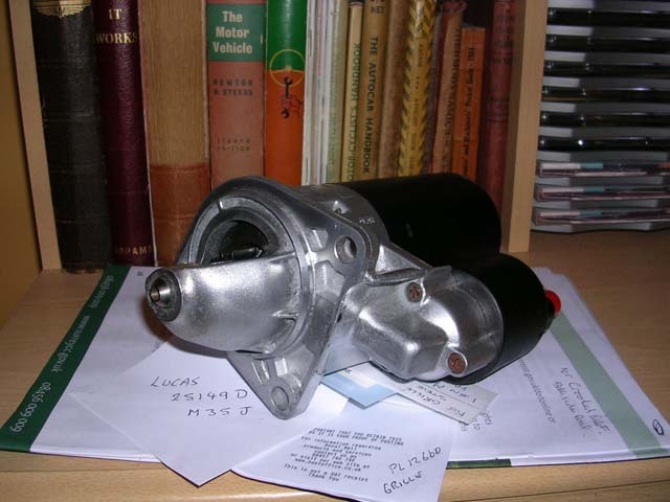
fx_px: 735
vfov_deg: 37.7
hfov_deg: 49.0
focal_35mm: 38
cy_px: 251
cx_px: 335
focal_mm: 5.8
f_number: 2.8
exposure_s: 1/60.1
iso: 50
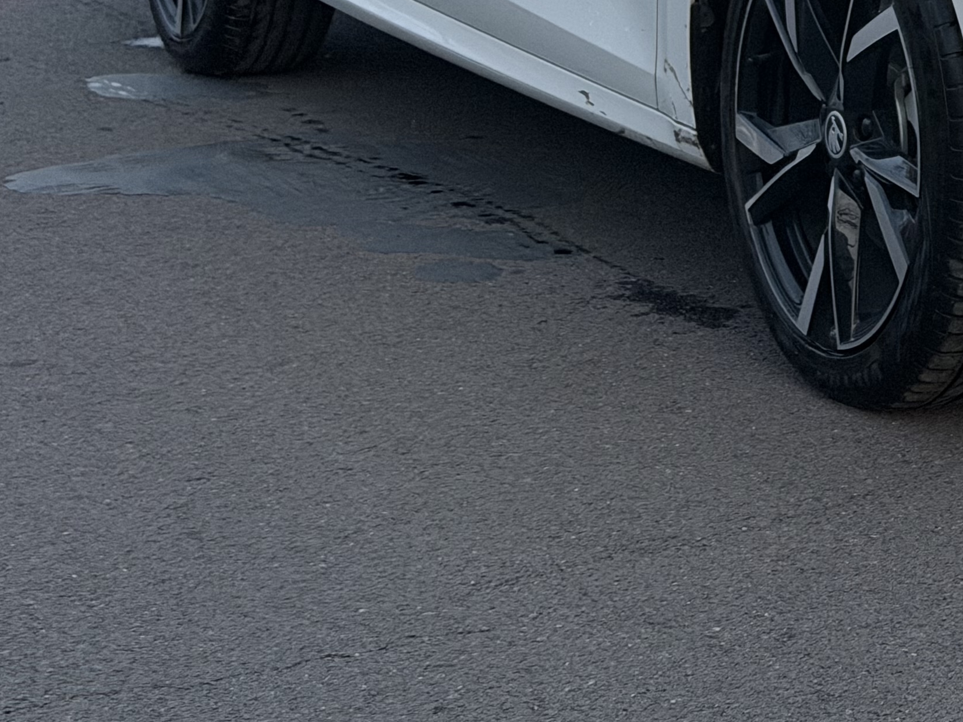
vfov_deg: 12.4
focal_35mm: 117
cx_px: 1161
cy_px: -148
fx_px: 3255
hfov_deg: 16.1
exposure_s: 1/42
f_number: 1.78
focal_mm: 6.76
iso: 250
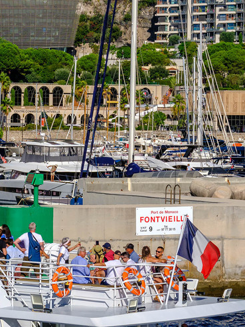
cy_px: 201
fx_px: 2045
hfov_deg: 6.8
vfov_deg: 9.1
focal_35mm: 217
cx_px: -15
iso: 320
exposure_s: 1/640
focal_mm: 63
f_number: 11
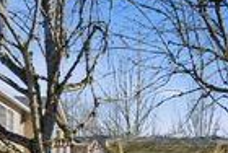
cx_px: 173
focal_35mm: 50
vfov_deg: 25.0
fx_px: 317
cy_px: 173
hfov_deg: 38.4
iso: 200
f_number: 8
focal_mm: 14
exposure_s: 1/1250
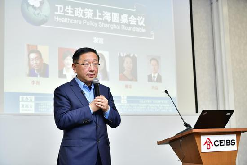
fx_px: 377
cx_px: 124
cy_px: 82
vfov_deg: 24.6
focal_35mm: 55
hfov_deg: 36.3
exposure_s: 1/100
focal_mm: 55
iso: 1000
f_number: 3.5
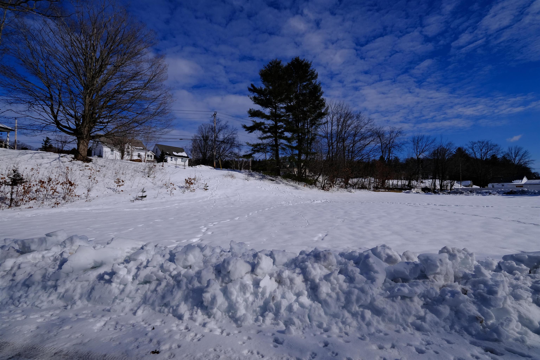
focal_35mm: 15
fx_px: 225
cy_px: 180
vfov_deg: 77.3
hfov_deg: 100.4
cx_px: 270
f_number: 6.4
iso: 160
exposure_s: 1/2200
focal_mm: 10
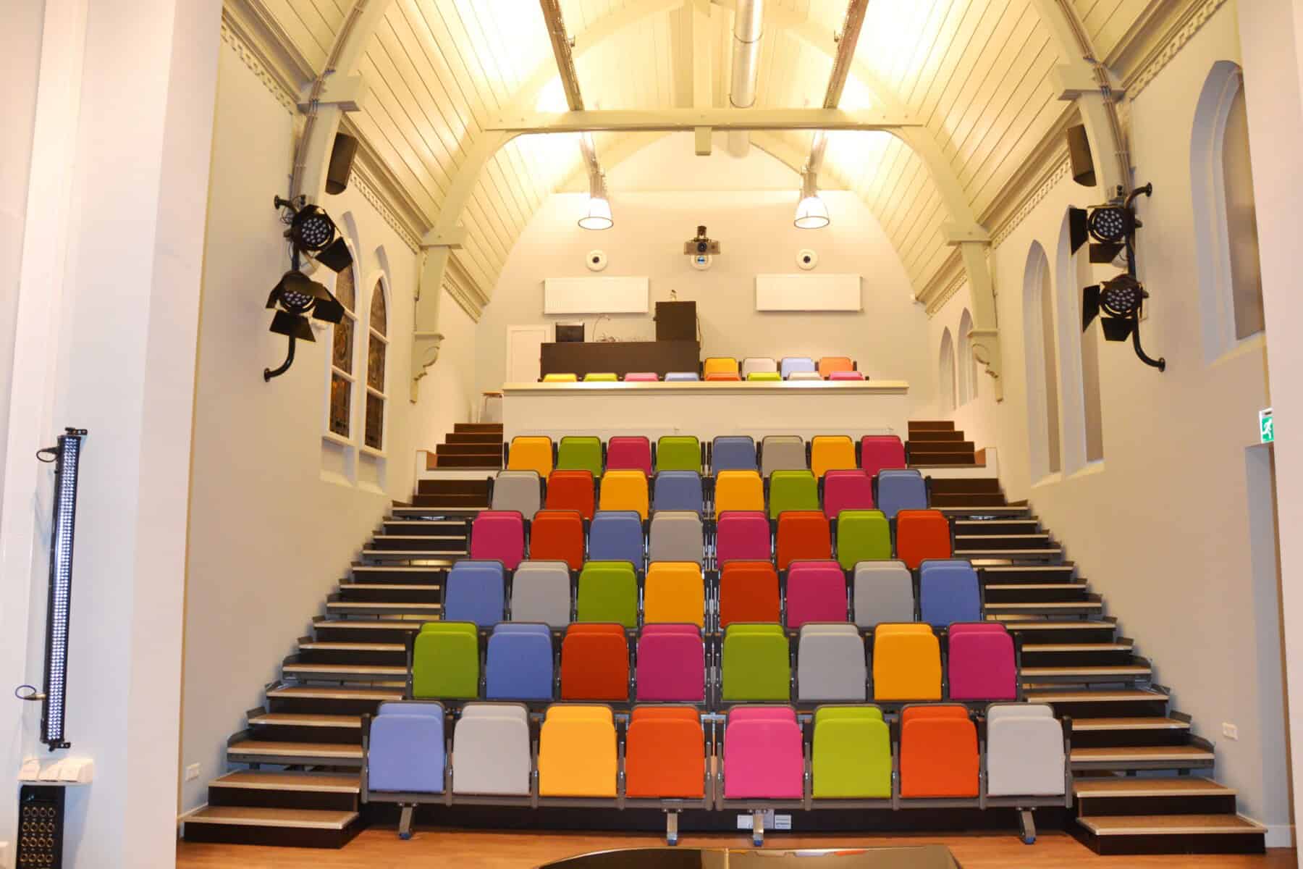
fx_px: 977
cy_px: 434
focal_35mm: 27
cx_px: 652
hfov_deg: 67.4
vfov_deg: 47.9
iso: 1100
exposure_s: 1/60
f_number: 3.5
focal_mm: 18
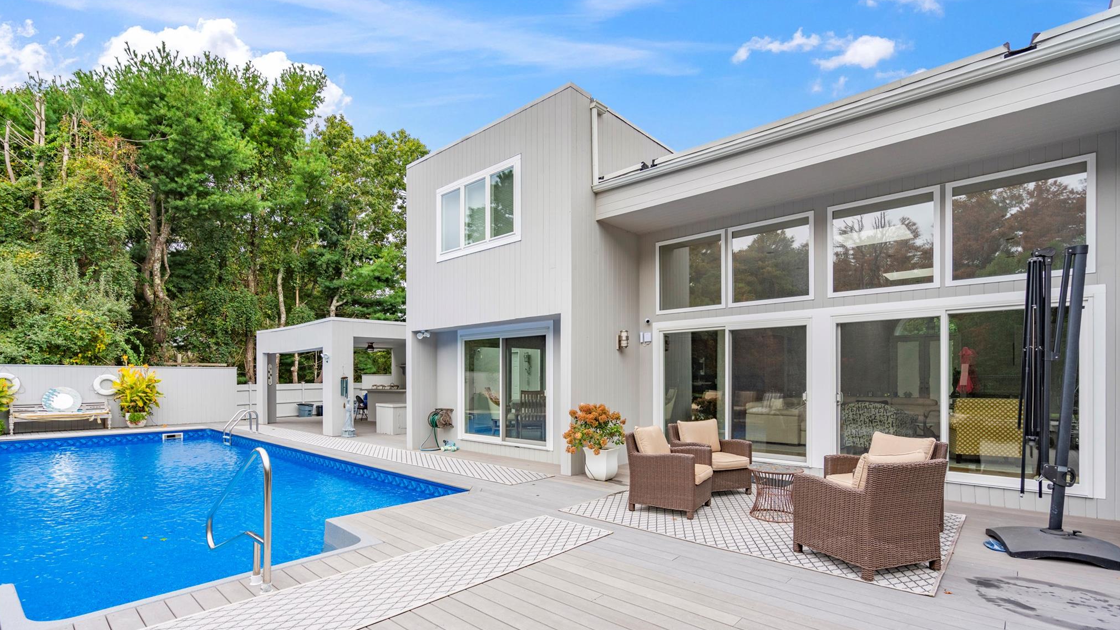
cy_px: 372
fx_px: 505
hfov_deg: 95.9
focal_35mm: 17
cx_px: 554
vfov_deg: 63.5
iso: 250
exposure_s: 1/200
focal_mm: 16
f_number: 6.3
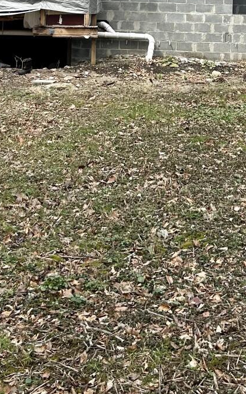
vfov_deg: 23.7
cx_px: 170
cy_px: -32
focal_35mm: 82
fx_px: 880
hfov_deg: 15.9
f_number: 1.5
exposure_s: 1/2208
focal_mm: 5.7
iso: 50
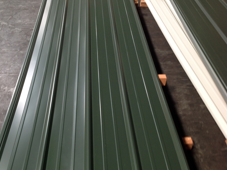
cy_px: 93
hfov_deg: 42.7
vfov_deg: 32.8
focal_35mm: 44
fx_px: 288
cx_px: 86
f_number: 2.4
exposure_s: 1/15
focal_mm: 4.28
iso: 80
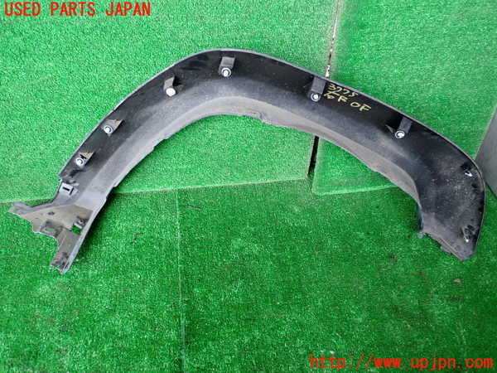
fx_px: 431
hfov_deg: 60.0
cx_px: 248
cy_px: 186
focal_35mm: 30
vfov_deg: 46.8
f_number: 2.3
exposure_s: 1/30
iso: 320
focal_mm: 5.4
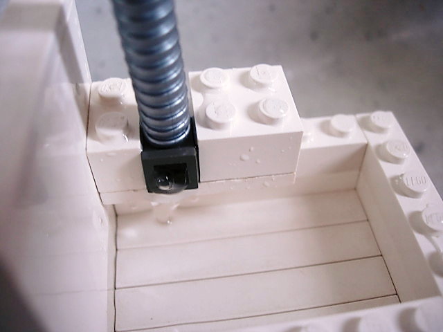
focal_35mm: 38
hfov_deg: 49.0
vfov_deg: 37.7
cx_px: 222
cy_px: 166
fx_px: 486
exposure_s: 1/6.3
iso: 64
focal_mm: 7.8
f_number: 2.8
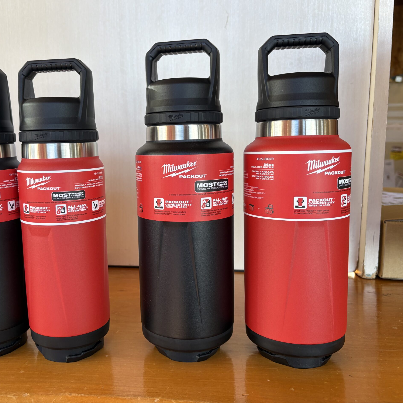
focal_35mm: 31
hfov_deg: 52.1
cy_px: 200
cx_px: 157
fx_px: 408
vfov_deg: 52.5
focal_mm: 5.96
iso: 50
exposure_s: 1/120
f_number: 1.6
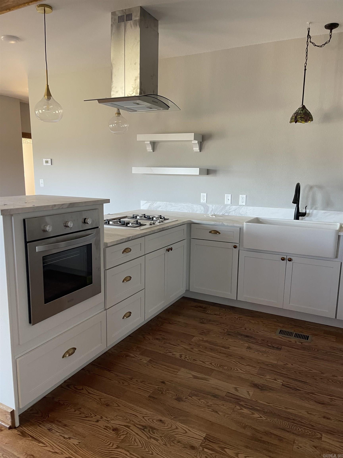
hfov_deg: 54.9
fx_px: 330
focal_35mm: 25
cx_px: 172
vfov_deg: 69.4
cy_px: 229
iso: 200
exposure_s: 1/60
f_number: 1.6
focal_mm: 5.1
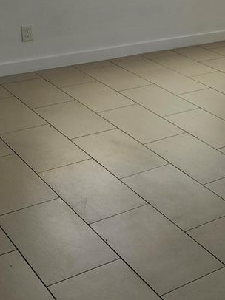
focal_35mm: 68
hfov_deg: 20.3
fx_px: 590
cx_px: 265
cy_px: 13
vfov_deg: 27.2
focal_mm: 5.54
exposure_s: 1/180
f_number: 1.8
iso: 32
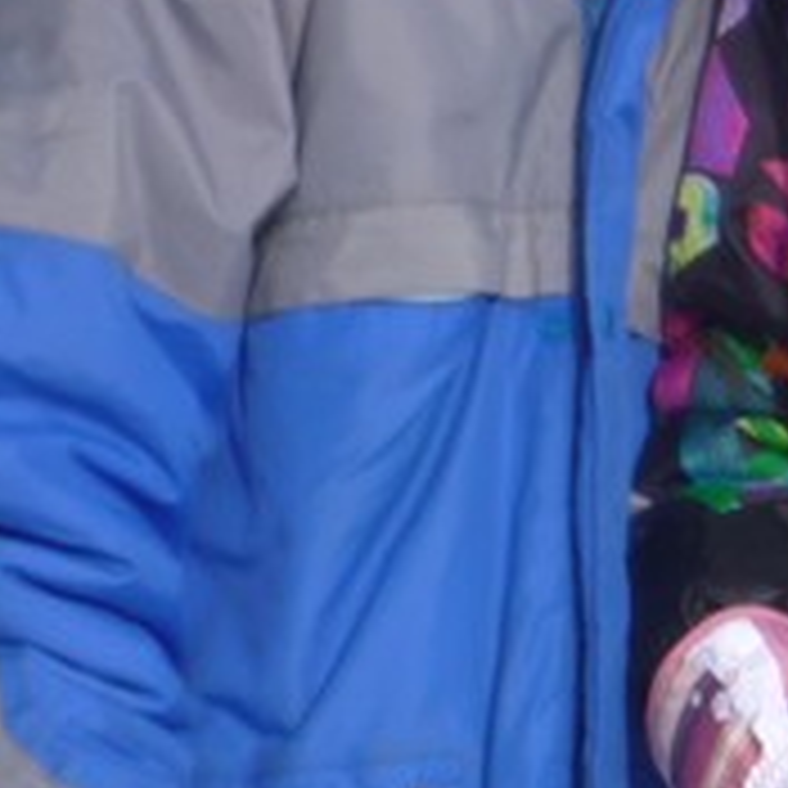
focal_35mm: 752
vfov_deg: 2.3
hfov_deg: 2.3
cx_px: 1581
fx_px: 19367
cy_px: 369
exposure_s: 1/200
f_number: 5.9
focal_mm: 26
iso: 80
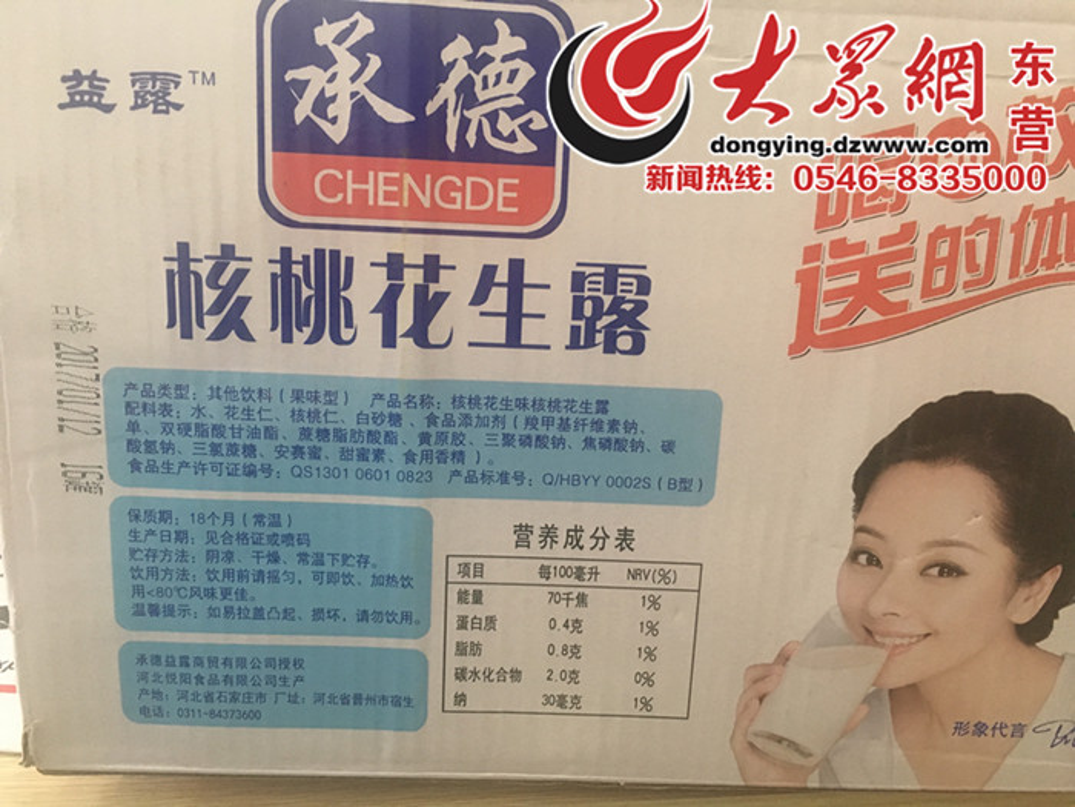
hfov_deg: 61.7
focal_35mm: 29
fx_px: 901
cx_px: 538
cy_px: 404
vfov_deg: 48.2
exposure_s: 1/33
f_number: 2.2
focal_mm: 4.15
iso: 200
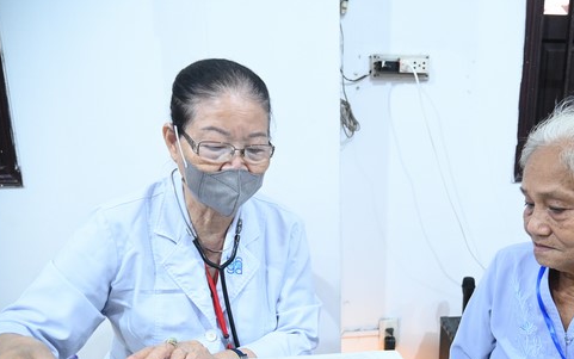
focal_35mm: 33
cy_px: 250
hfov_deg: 57.2
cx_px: 370
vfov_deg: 37.8
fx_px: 516
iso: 8000
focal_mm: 24
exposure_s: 1/200
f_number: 4
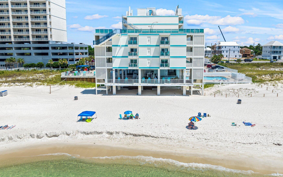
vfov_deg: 41.9
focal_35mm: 30
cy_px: 88
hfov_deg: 62.8
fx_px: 231
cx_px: 153
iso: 100
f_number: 2.8
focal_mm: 12.29
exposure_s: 1/1250
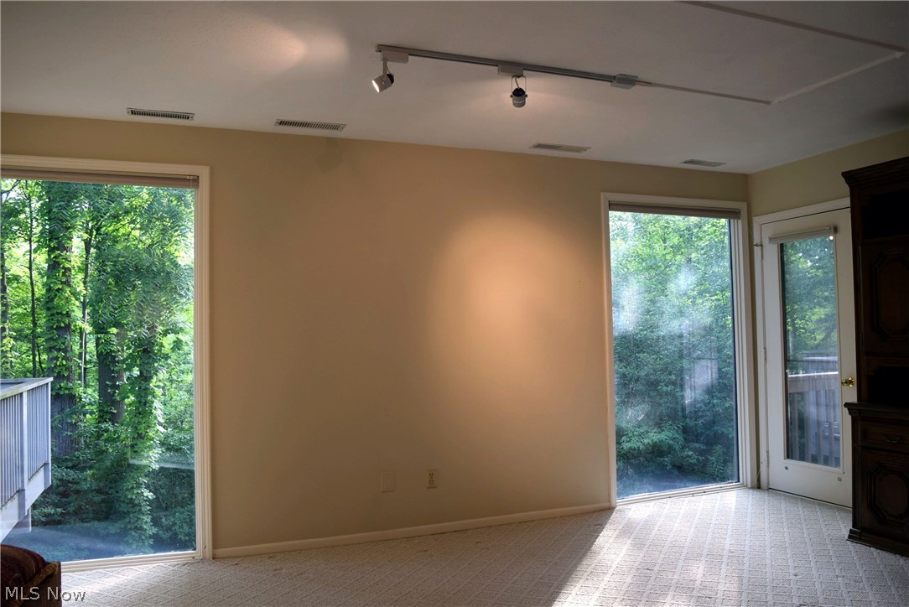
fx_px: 682
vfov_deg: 48.0
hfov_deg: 67.4
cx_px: 454
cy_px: 304
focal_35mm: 27
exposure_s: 1/100
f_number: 5
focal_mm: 18
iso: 400
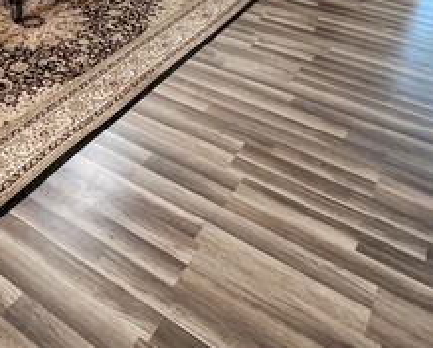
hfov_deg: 47.3
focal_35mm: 37
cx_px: 113
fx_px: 475
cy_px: 6
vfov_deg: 36.5
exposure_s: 1/60
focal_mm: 1.57
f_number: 1.8
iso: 500
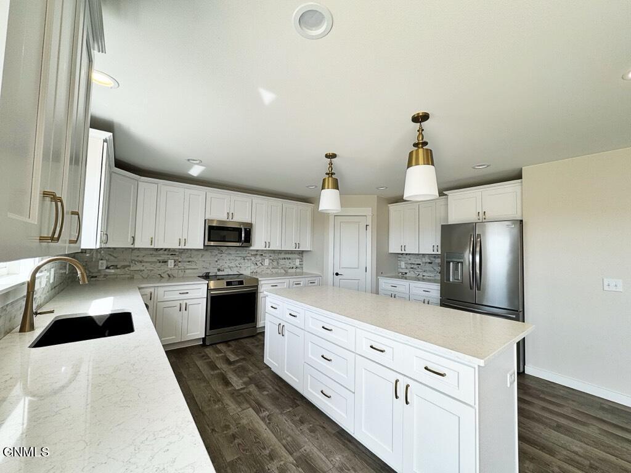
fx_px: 255
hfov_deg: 102.1
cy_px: 236
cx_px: 316
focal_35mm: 14
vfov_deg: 85.7
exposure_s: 1/134
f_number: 2.2
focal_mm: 2.22
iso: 40
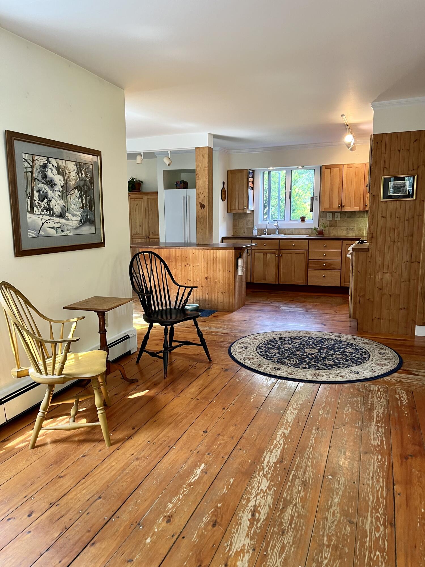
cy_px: 284
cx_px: 212
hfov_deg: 53.1
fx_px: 426
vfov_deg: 67.3
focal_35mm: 26
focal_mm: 5.1
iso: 125
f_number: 1.6
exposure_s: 1/60
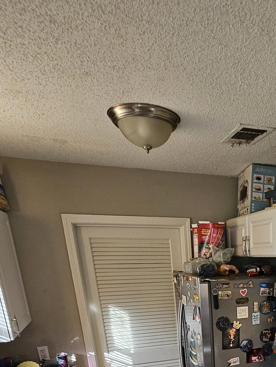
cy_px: 360
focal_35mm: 27
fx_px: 287
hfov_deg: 46.5
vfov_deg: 52.9
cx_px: 246
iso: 160
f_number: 2.2
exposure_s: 1/60
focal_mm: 2.2
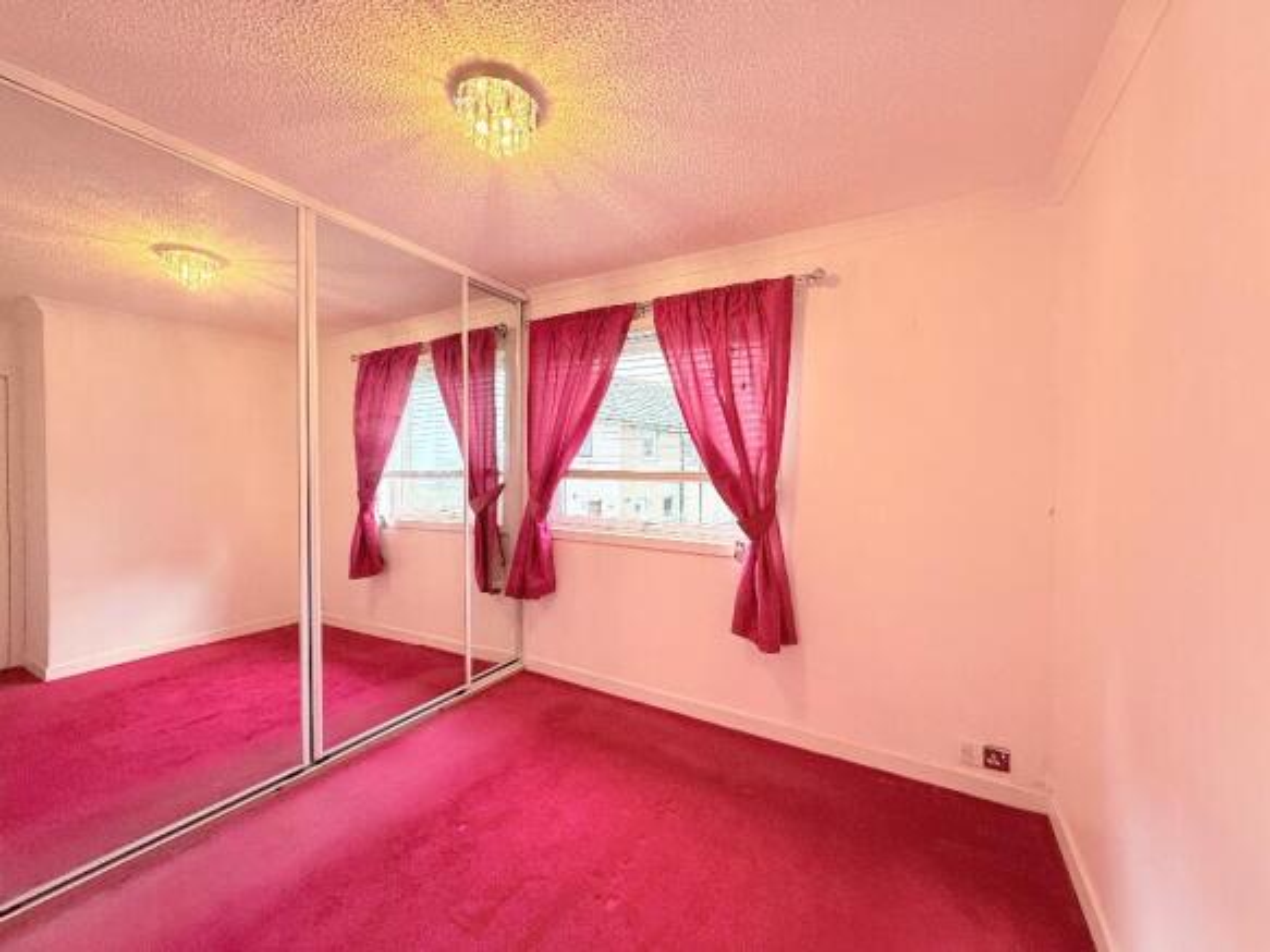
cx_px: 635
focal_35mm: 14
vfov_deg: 85.7
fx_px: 514
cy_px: 476
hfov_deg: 102.1
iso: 320
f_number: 2.2
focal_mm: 2.22
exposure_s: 1/99
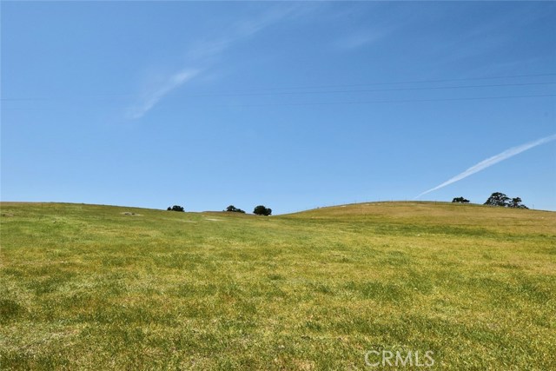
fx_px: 324
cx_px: 278
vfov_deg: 59.5
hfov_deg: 81.2
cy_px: 186
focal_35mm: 21
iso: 280
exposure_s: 1/500
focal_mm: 14
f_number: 11
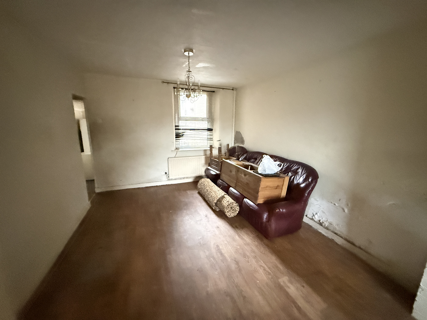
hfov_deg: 102.1
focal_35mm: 14
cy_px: 160
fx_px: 173
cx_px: 214
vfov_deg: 85.7
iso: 3200
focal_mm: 2.22
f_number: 2.2
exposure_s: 1/23
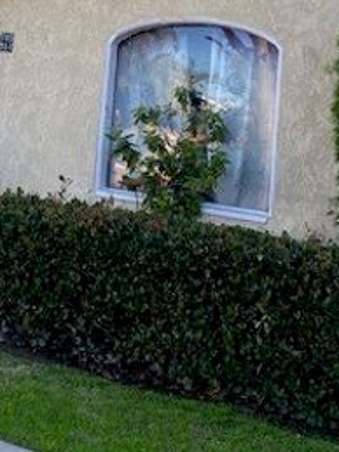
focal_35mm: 67
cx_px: -24
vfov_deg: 27.2
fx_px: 876
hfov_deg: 20.9
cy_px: -6
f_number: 1.8
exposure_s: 1/437
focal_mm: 4.25
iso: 32
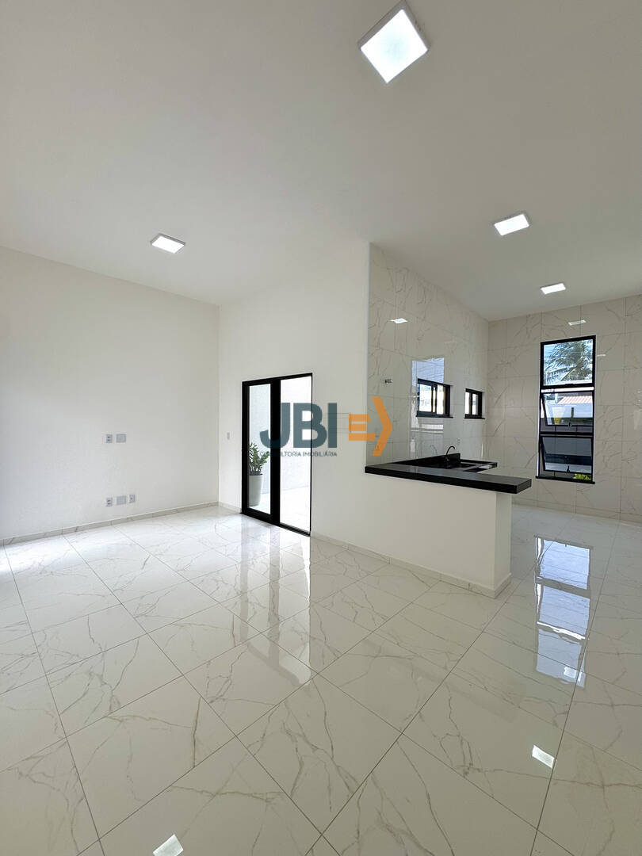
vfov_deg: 102.1
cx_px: 321
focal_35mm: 14
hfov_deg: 85.7
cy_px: 428
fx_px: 346
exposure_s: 1/288
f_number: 2.2
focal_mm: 2.22
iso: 40
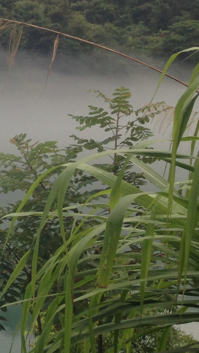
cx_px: -317
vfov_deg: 19.7
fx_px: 1014
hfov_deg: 9.6
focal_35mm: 108
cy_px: 91
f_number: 2.4
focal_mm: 4.12
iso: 50
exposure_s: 1/278
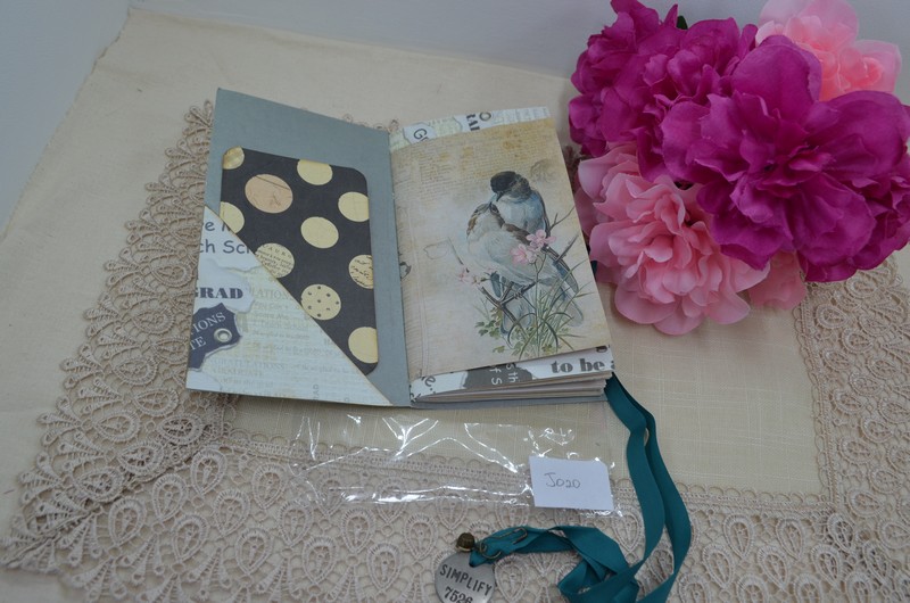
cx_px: 455
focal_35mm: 30
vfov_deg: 43.4
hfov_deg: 62.0
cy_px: 302
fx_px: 757
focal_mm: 20
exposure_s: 1/60
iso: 280
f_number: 8
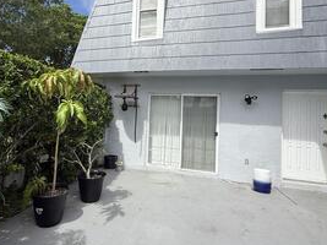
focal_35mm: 21
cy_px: 109
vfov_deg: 63.2
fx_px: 198
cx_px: 132
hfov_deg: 78.2
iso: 50
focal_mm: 2.22
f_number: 2.2
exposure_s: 1/2024
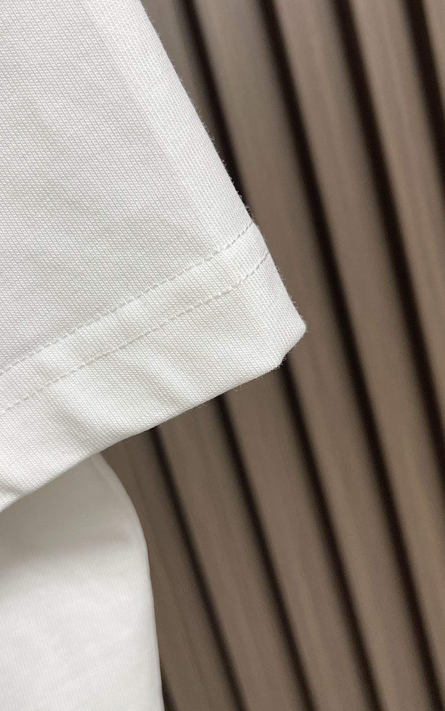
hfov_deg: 46.0
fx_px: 524
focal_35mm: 27
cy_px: 352
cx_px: 228
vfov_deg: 68.4
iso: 80
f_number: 1.6
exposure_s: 1/100
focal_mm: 5.1
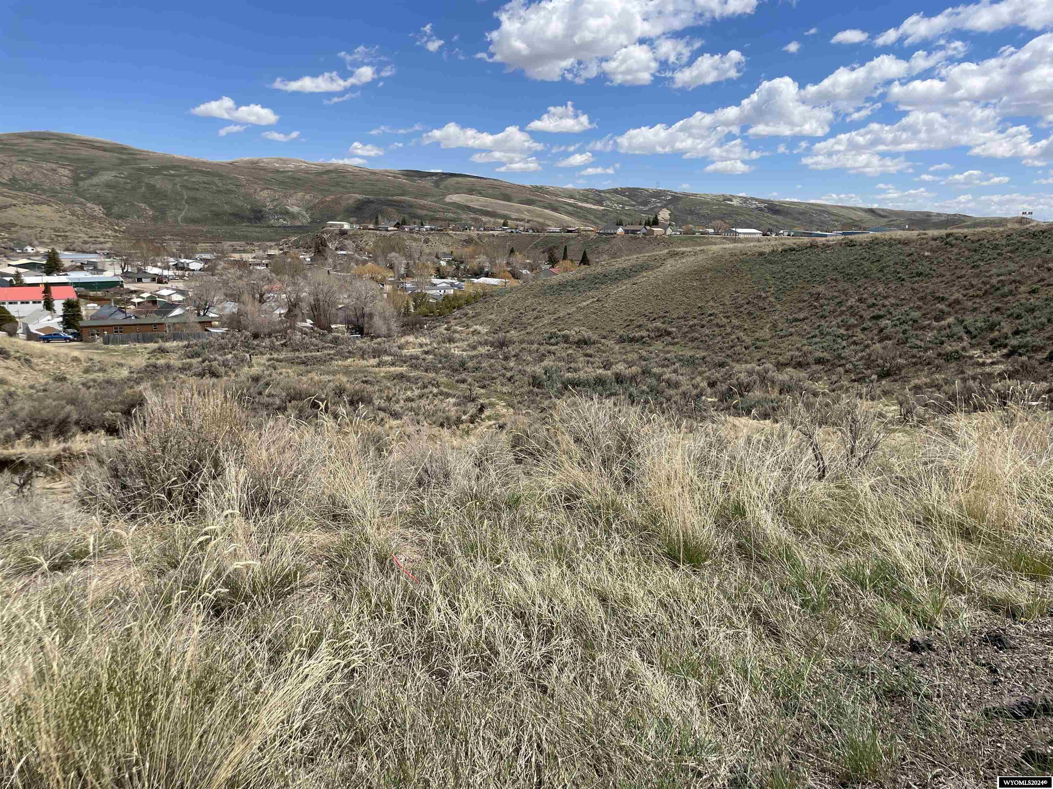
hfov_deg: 67.3
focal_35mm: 26
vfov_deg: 53.1
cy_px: 394
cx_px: 526
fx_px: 791
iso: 32
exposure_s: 1/5291
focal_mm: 4.2
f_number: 1.6
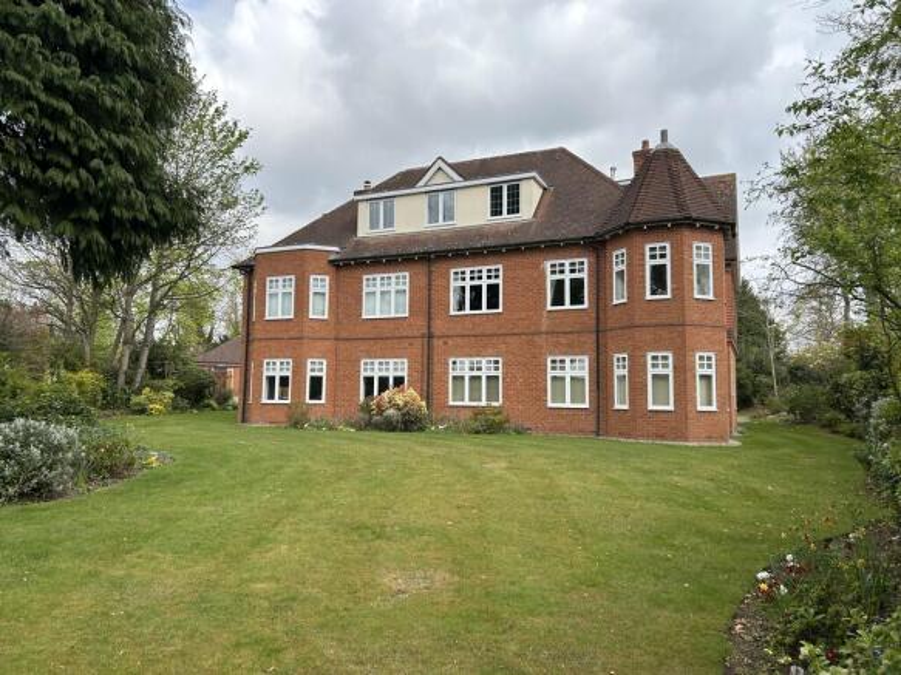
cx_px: 450
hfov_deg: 67.3
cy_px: 338
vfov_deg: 53.0
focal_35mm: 26
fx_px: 677
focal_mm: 5.7
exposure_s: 1/2457
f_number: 1.5
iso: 50
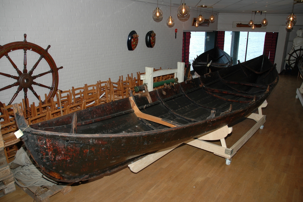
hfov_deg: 67.4
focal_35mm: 27
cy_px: 101
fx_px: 227
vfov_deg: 47.9
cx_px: 152
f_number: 4
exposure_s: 1/60
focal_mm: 18
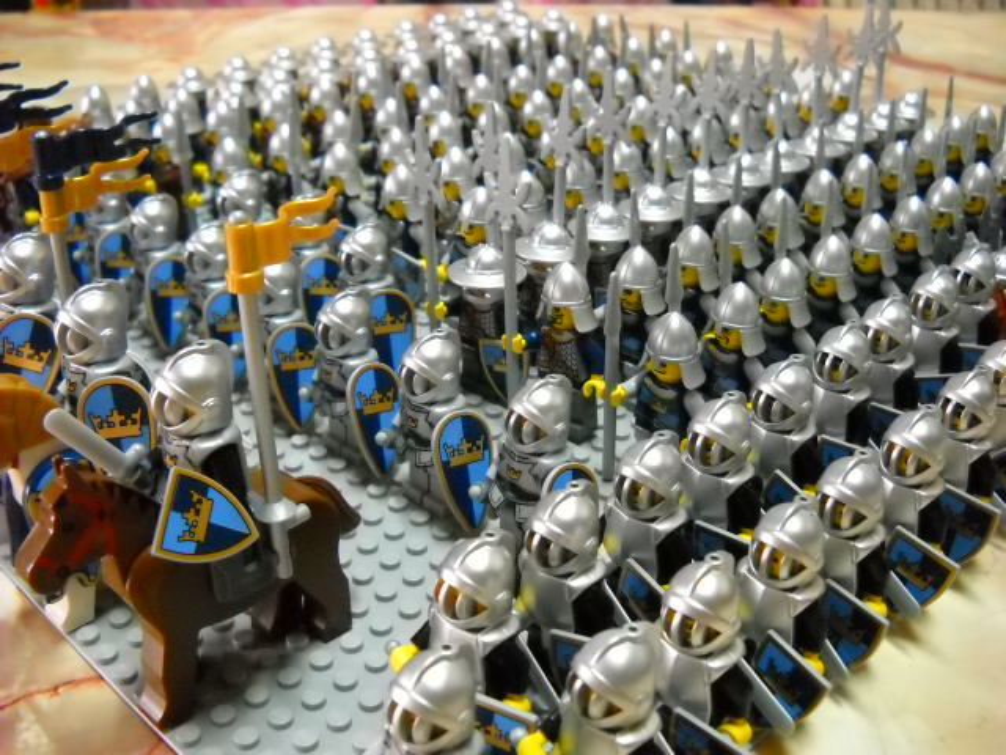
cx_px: 503
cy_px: 378
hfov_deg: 45.8
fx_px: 1192
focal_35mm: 41
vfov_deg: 35.1
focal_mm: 6.72
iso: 800
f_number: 3.1
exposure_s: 1/22
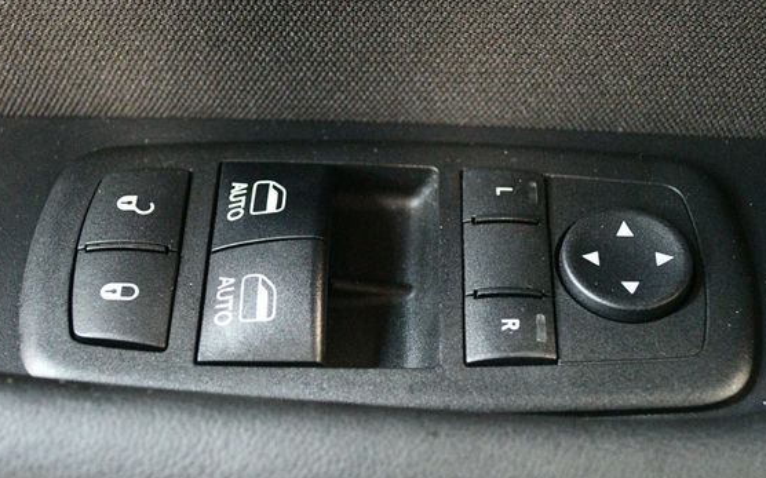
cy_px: 258
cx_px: 379
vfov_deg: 21.3
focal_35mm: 61
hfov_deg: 33.5
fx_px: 1273
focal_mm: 35
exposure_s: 1/25
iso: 12800
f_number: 5
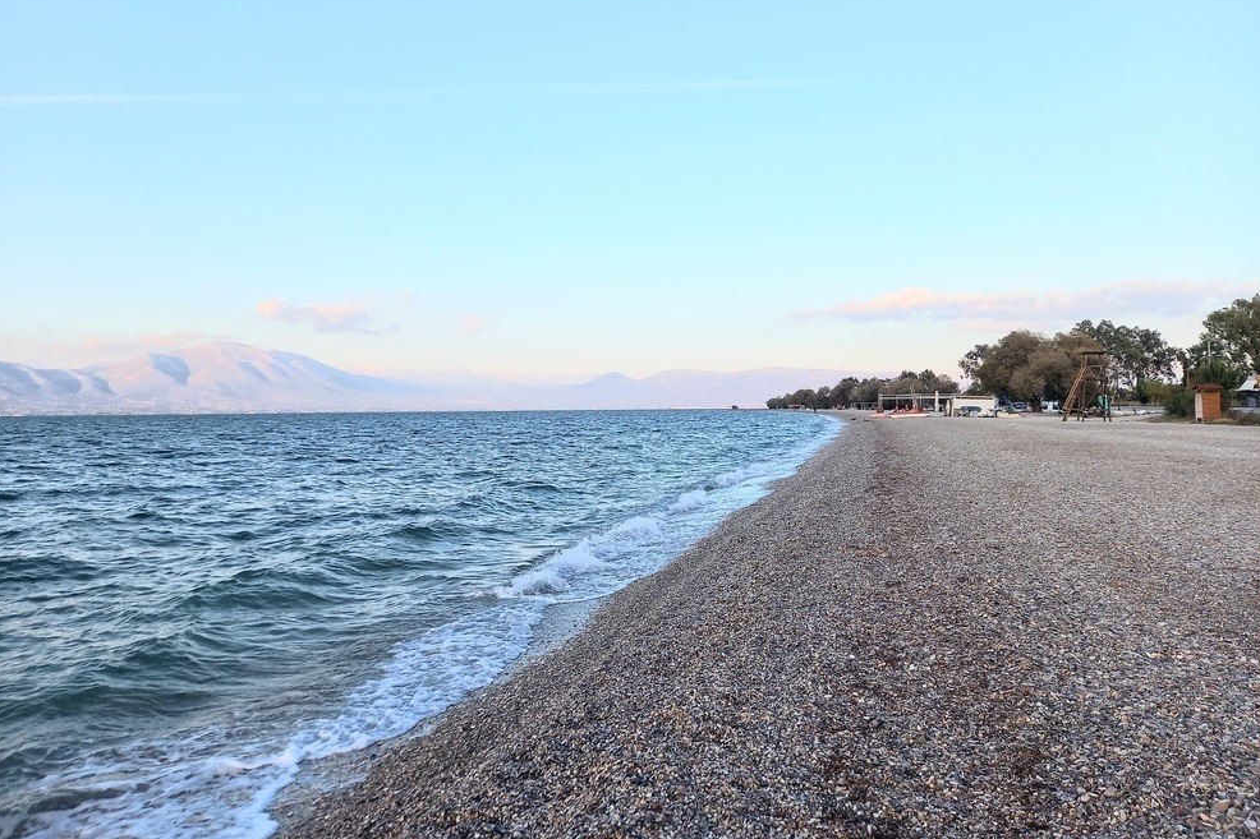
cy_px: 400
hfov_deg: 67.4
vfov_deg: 47.9
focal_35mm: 27
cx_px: 610
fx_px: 945
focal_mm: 4.65
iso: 50
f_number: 1.8
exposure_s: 1/333
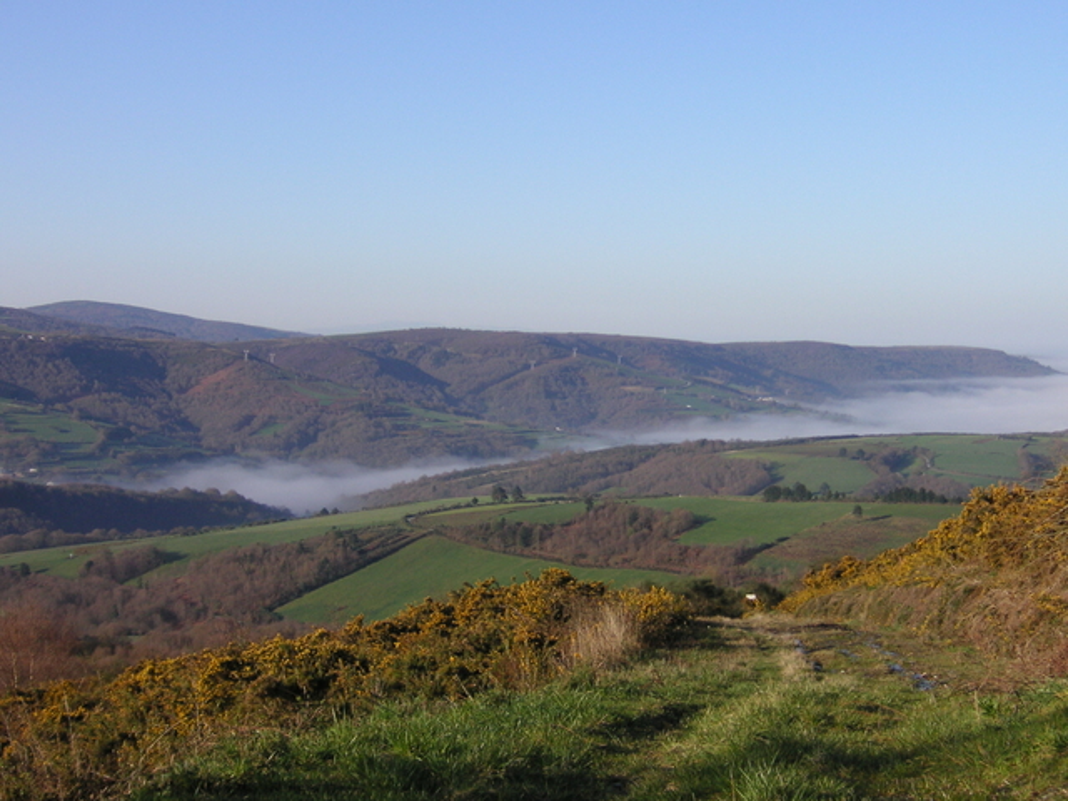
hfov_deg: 31.7
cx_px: 534
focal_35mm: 61
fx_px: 1882
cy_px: 400
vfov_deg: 24.0
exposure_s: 1/750
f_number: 3.9
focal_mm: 10.2
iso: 50
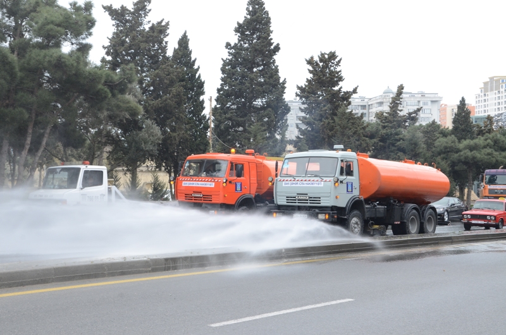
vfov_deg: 26.4
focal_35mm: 51
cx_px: 253
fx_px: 715
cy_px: 168
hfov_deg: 39.0
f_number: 10
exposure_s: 1/100
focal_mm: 34
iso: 400
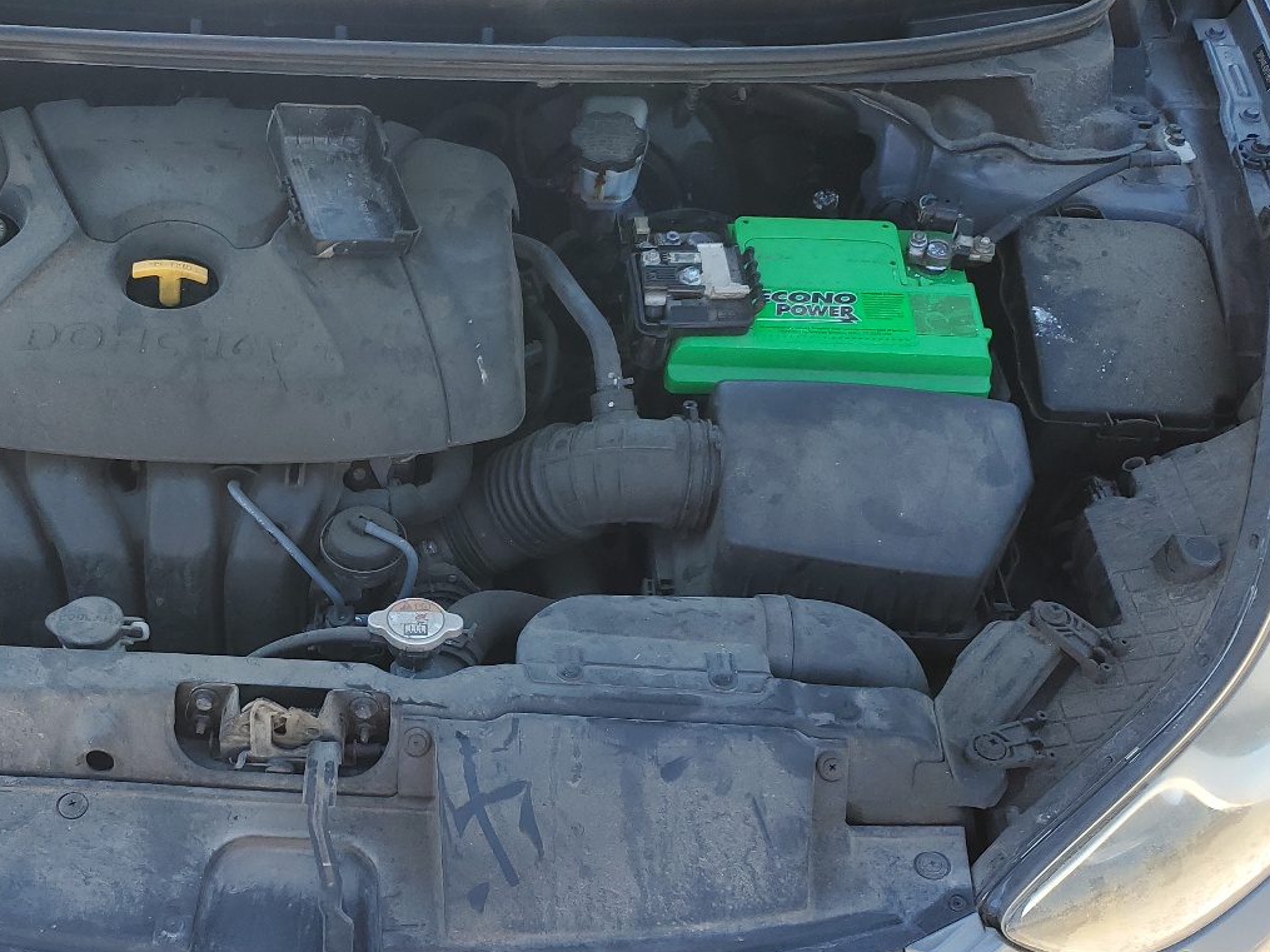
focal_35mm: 41
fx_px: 1504
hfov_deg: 44.7
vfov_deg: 34.9
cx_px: 374
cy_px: 607
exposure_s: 1/500
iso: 50
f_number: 1.5
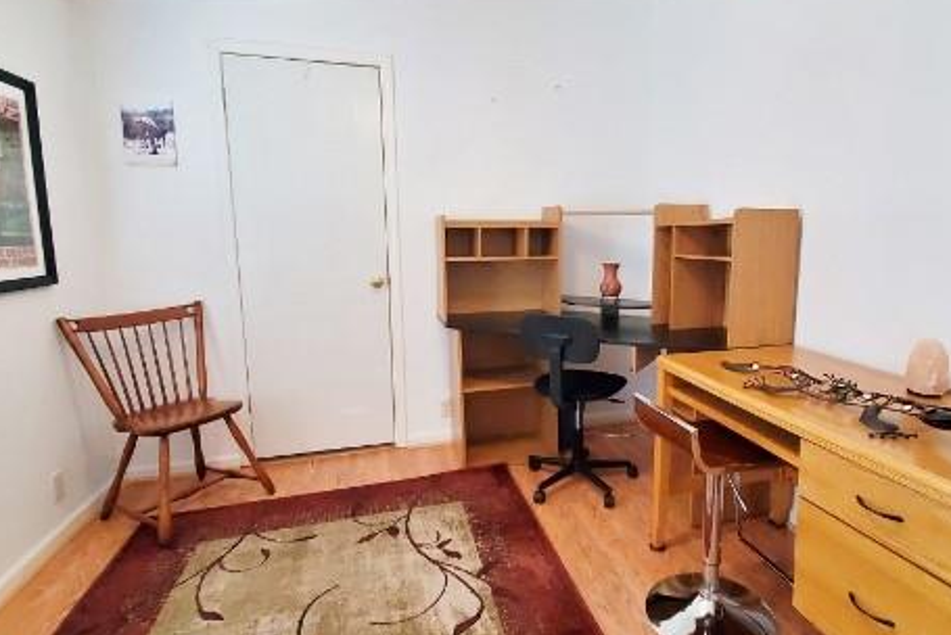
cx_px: 558
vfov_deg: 64.6
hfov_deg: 86.1
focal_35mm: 19
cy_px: 305
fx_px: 502
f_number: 2.2
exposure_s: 1/60
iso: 400
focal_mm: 1.8
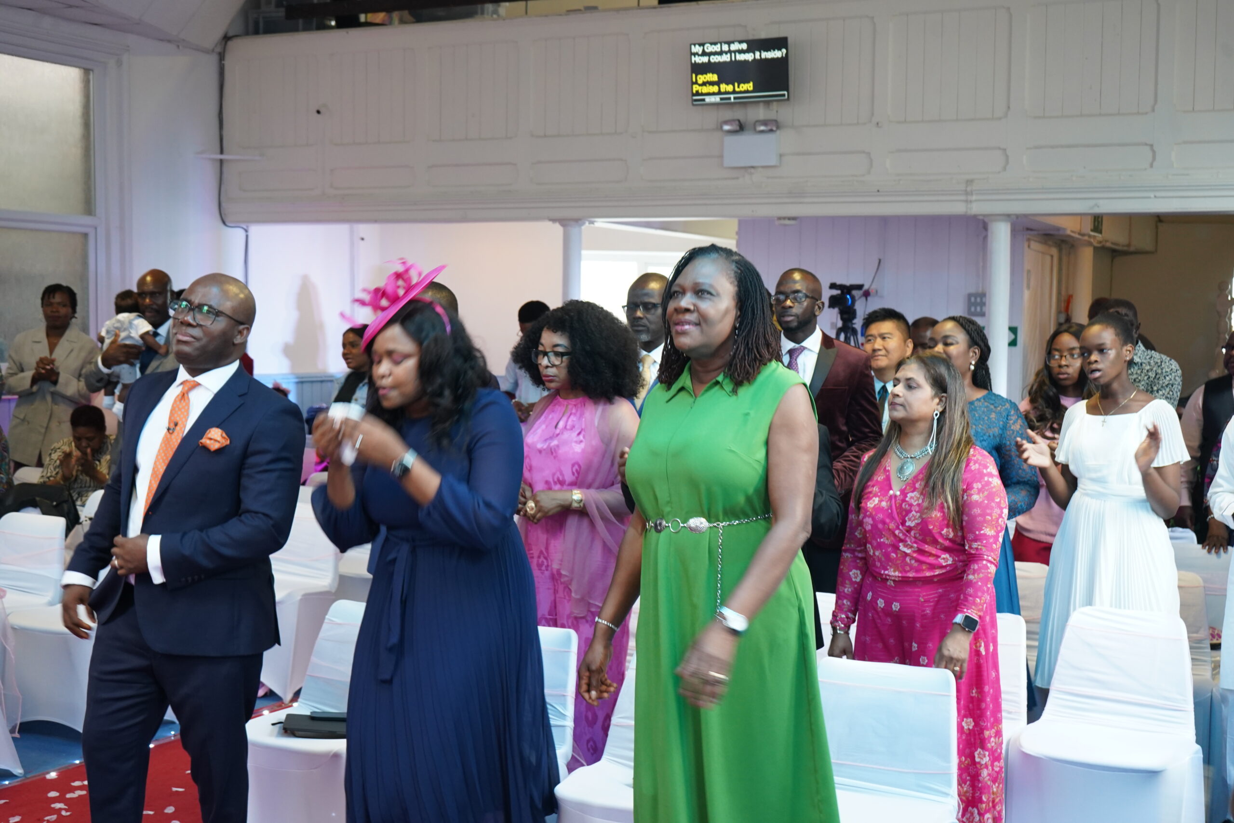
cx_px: 617
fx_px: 1542
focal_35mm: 45
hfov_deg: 43.6
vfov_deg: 29.9
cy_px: 412
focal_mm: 45
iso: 2000
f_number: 5.6
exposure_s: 1/50
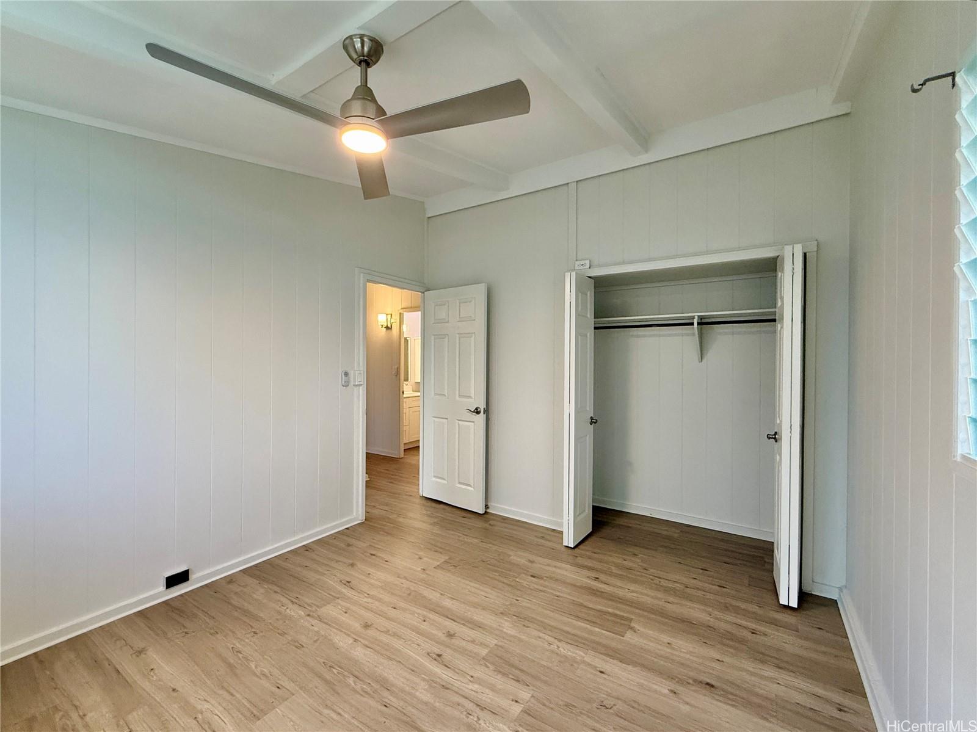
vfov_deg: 85.6
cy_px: 366
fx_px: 395
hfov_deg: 102.1
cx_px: 488
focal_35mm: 14
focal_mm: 2.22
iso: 320
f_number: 2.2
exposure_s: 1/120
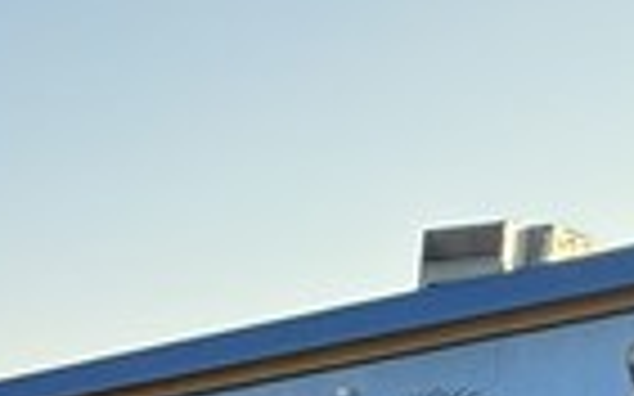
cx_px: -423
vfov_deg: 10.5
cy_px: 922
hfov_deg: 16.8
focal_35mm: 108
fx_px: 1865
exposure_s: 1/686
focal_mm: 2.22
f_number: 2.2
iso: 64
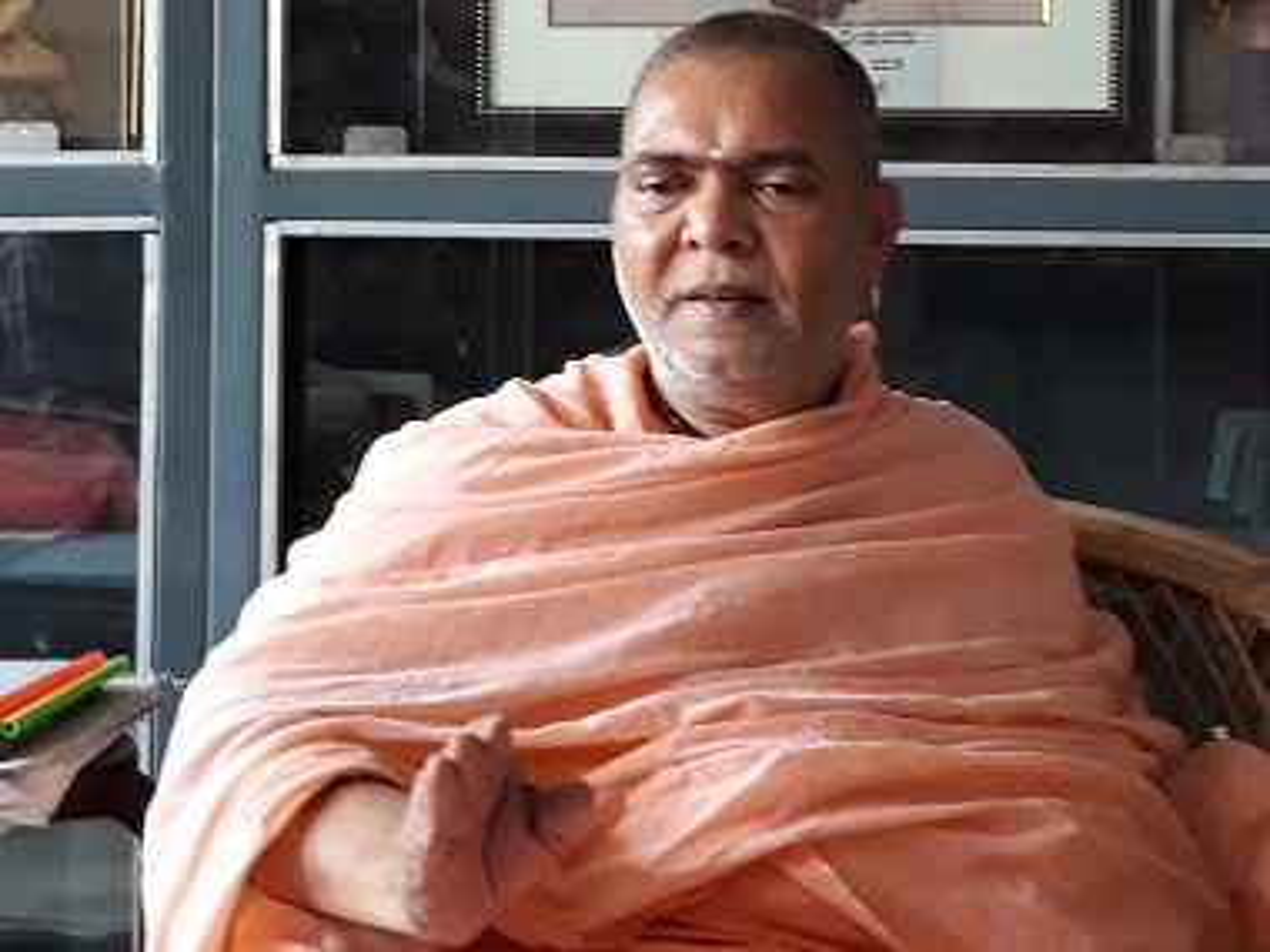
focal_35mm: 27
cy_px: 476
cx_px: 635
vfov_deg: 51.4
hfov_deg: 65.3
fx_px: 991
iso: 320
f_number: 1.7
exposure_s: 1/25
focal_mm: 3.71
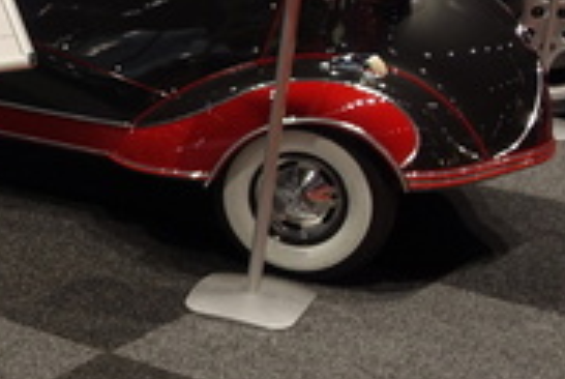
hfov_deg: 17.7
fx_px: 1603
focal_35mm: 102
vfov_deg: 13.5
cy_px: 171
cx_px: -307
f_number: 2.5
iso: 250
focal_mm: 11.45
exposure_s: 1/40
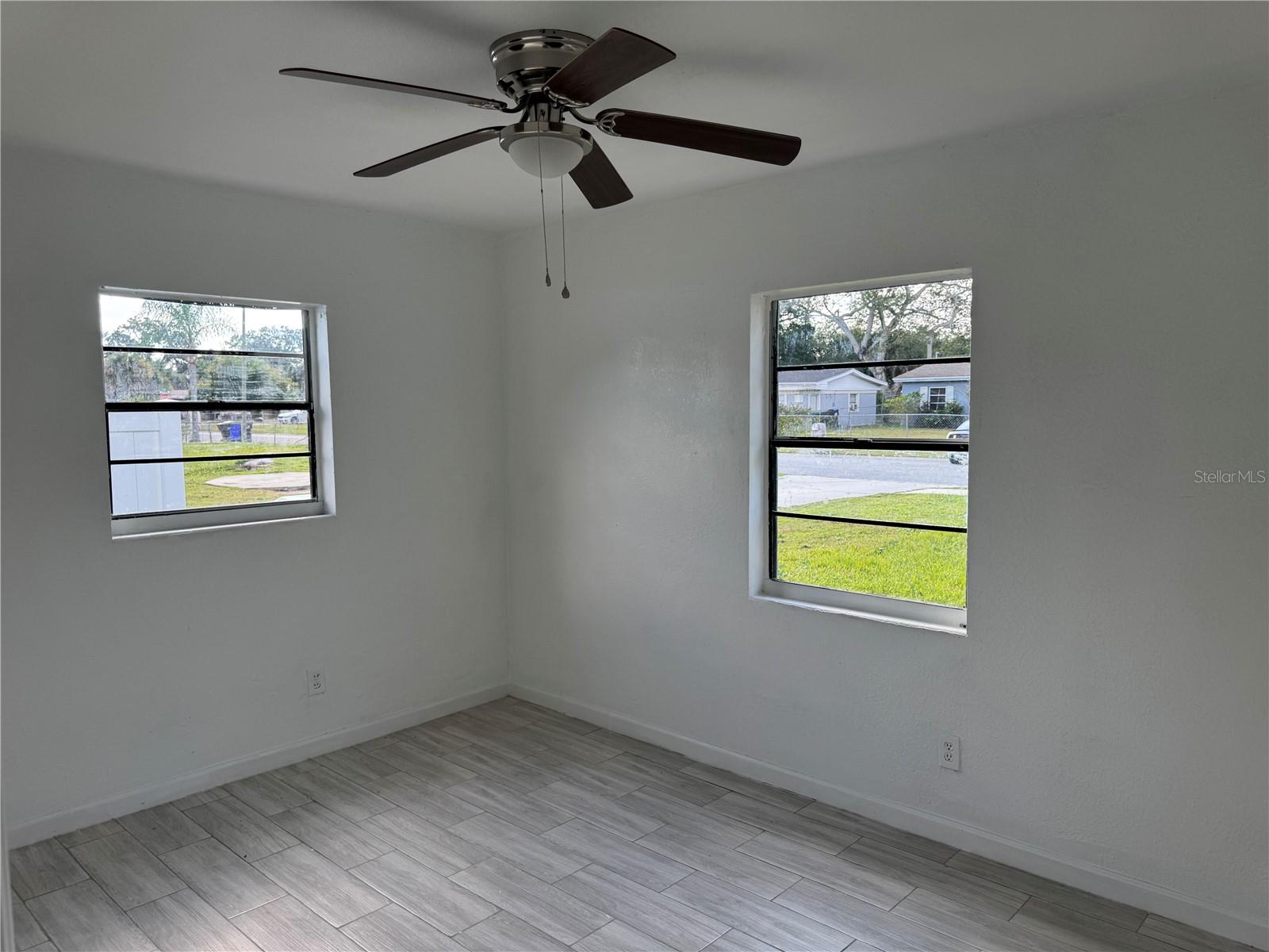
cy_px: 476
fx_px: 880
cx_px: 634
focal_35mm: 24
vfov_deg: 56.8
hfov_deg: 71.6
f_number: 1.78
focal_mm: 6.76
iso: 80
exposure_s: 1/349
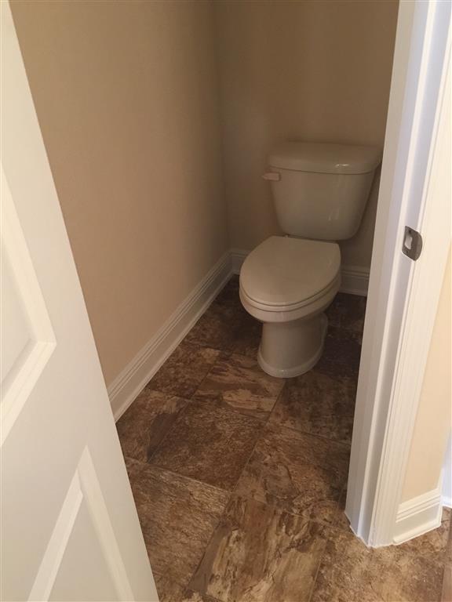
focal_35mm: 29
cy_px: 301
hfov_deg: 48.2
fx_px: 505
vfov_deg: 61.7
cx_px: 226
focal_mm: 4.15
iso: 100
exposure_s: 1/15
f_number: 2.2
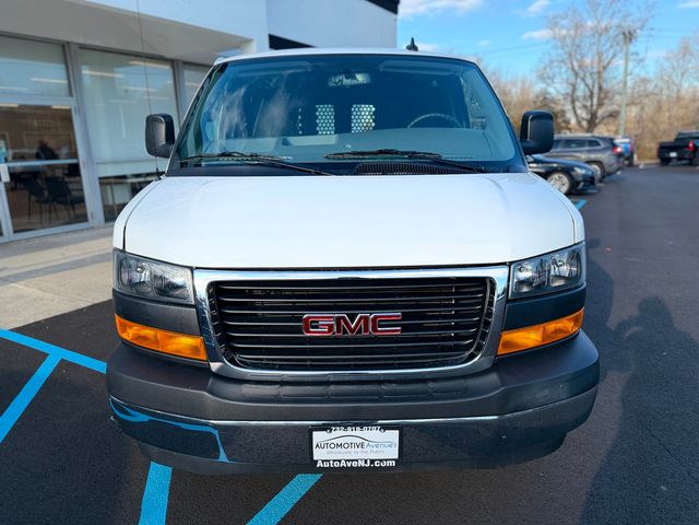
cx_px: 350
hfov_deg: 71.6
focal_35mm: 24
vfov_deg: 56.8
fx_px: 485
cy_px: 262
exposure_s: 1/2169
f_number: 1.78
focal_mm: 6.76
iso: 80
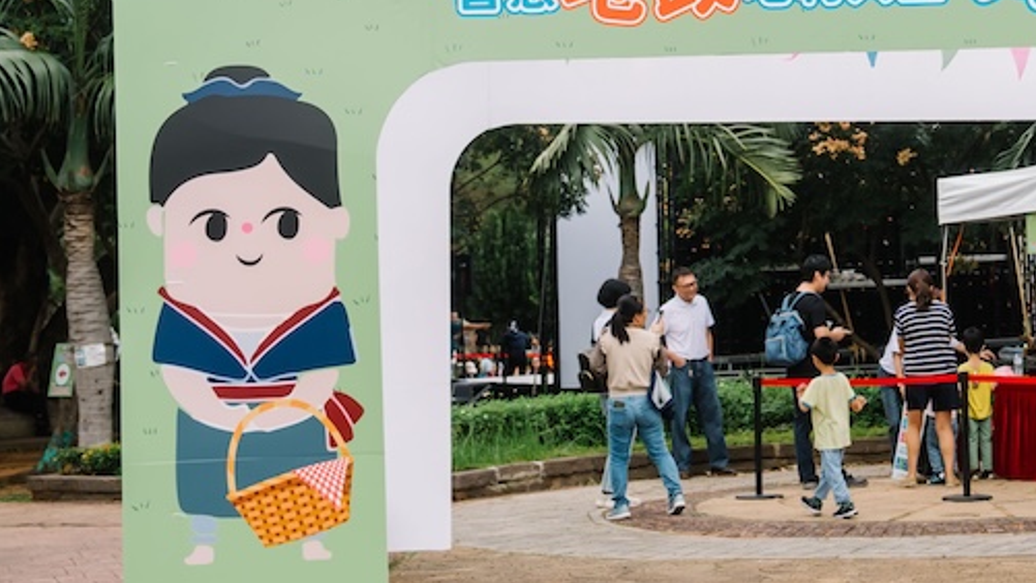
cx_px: 900
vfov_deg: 13.4
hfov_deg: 23.1
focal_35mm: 90
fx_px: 2473
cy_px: 195
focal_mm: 43
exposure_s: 1/800
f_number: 3.5
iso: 200
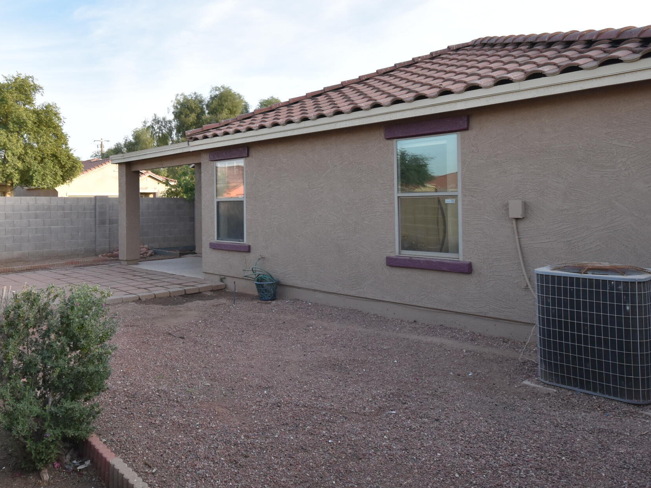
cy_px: 194
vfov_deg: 52.7
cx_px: 219
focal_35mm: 26
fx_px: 489
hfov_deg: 65.6
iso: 400
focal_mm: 10
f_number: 7.1
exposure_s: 1/200
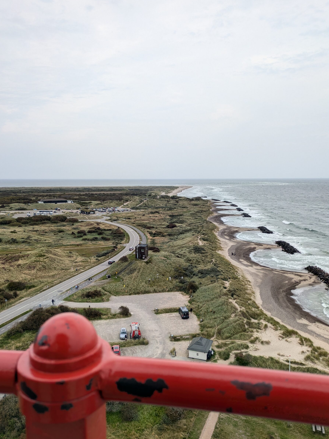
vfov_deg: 65.3
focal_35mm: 27
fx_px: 342
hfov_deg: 51.4
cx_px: 162
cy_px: 217
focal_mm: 5.43
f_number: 1.89
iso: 65
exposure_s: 1/867
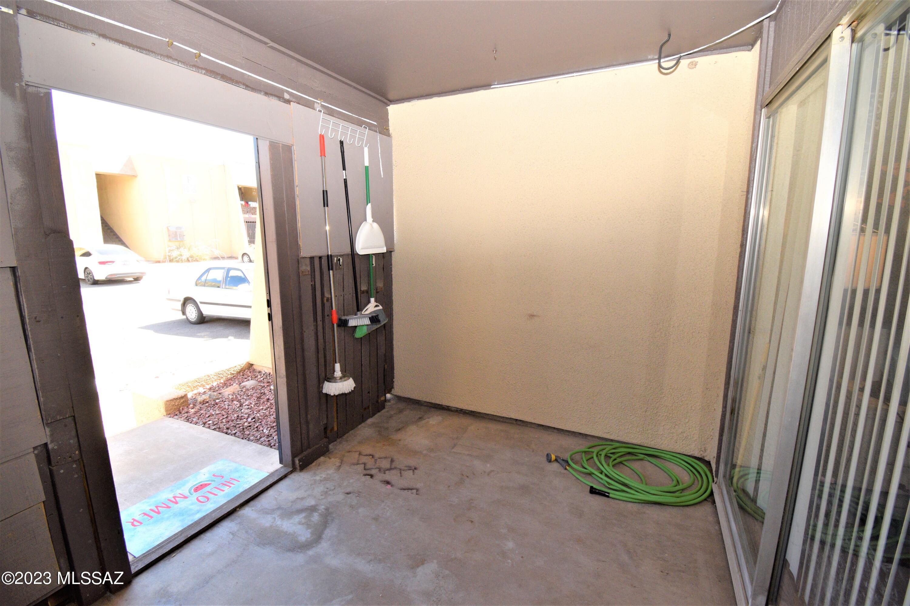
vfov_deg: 77.3
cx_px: 455
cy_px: 303
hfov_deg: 100.4
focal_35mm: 15
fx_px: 379
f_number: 9
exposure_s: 1/125
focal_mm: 10
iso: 800
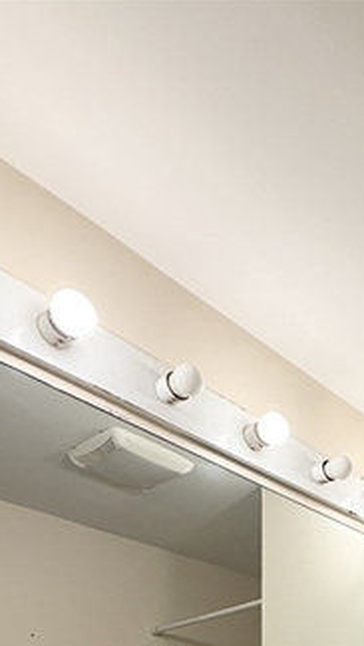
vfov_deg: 40.7
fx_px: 617
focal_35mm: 36
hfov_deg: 27.9
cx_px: 457
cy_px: 755
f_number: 2.2
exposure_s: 1/99
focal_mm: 2.22
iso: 64
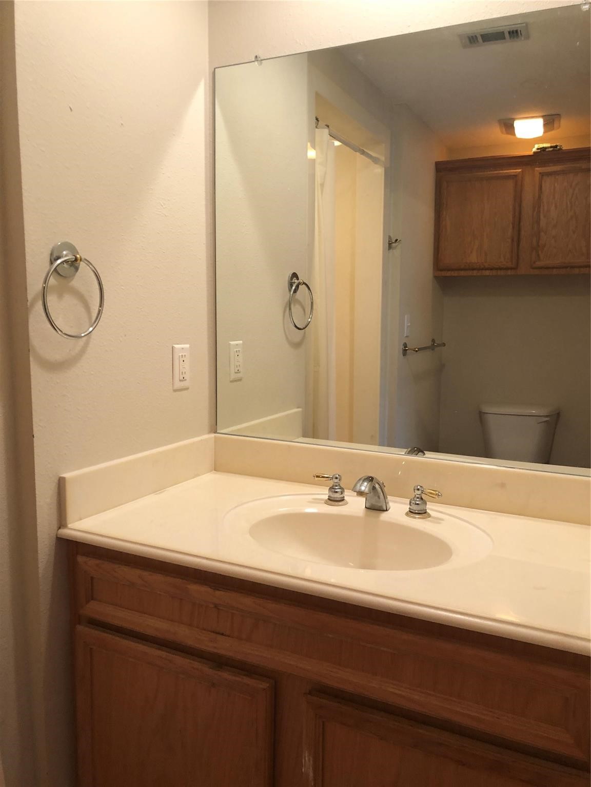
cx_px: 296
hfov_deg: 49.7
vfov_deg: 63.4
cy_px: 394
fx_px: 637
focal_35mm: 28
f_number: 1.8
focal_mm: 3.99
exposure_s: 1/15
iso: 40
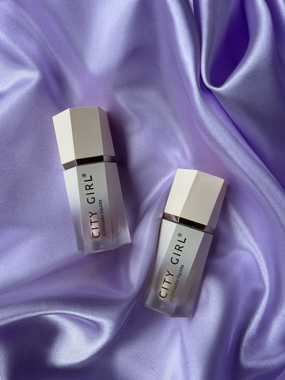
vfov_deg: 67.3
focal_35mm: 26
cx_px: 142
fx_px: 285
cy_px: 190
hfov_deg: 53.1
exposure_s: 1/518
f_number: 1.5
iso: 50
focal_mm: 5.7
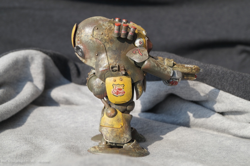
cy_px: 83
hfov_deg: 33.4
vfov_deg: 22.6
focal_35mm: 60
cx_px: 125
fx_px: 417
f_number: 7.1
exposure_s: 1/250
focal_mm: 40
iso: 100
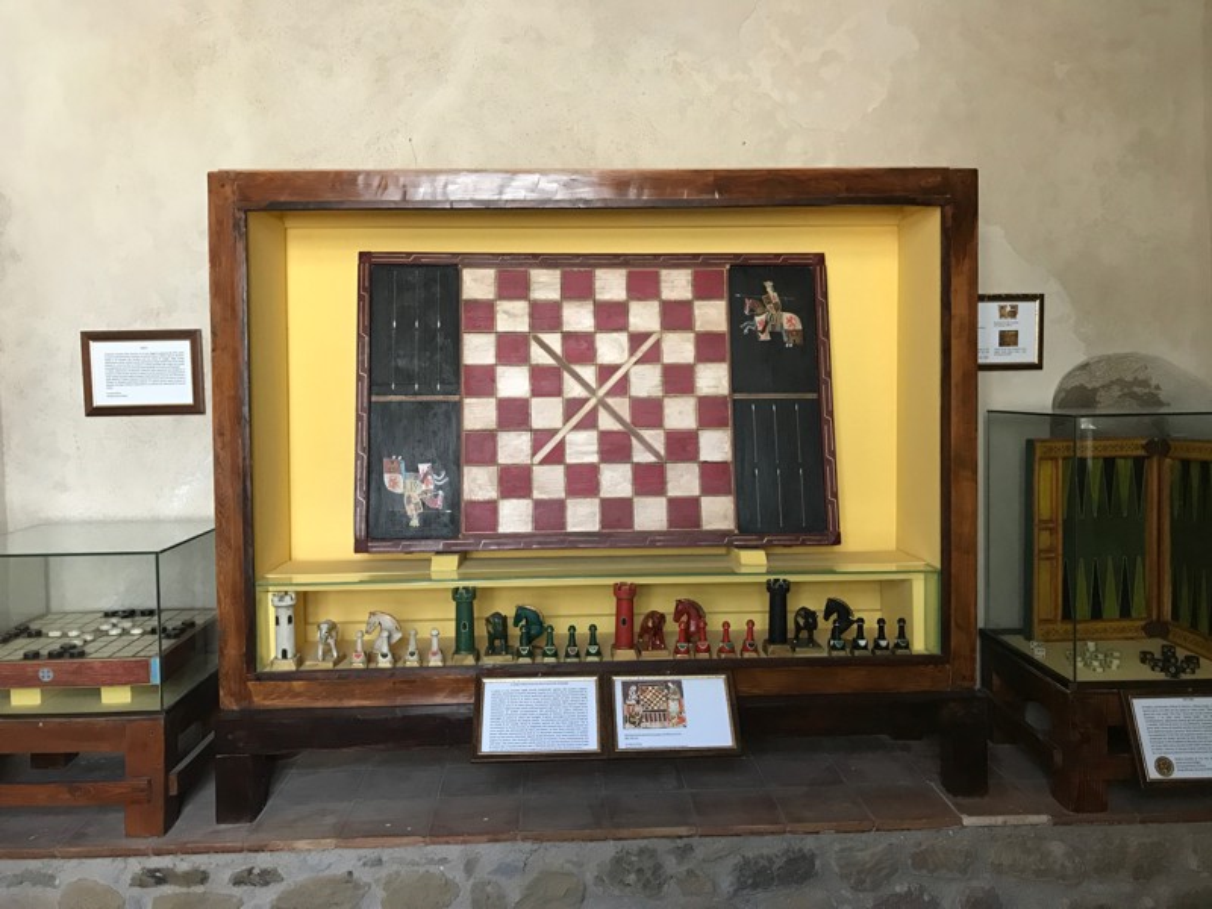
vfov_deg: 49.7
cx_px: 606
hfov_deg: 63.4
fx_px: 980
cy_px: 454
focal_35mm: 28
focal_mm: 3.99
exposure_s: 1/17
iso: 80
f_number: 1.8
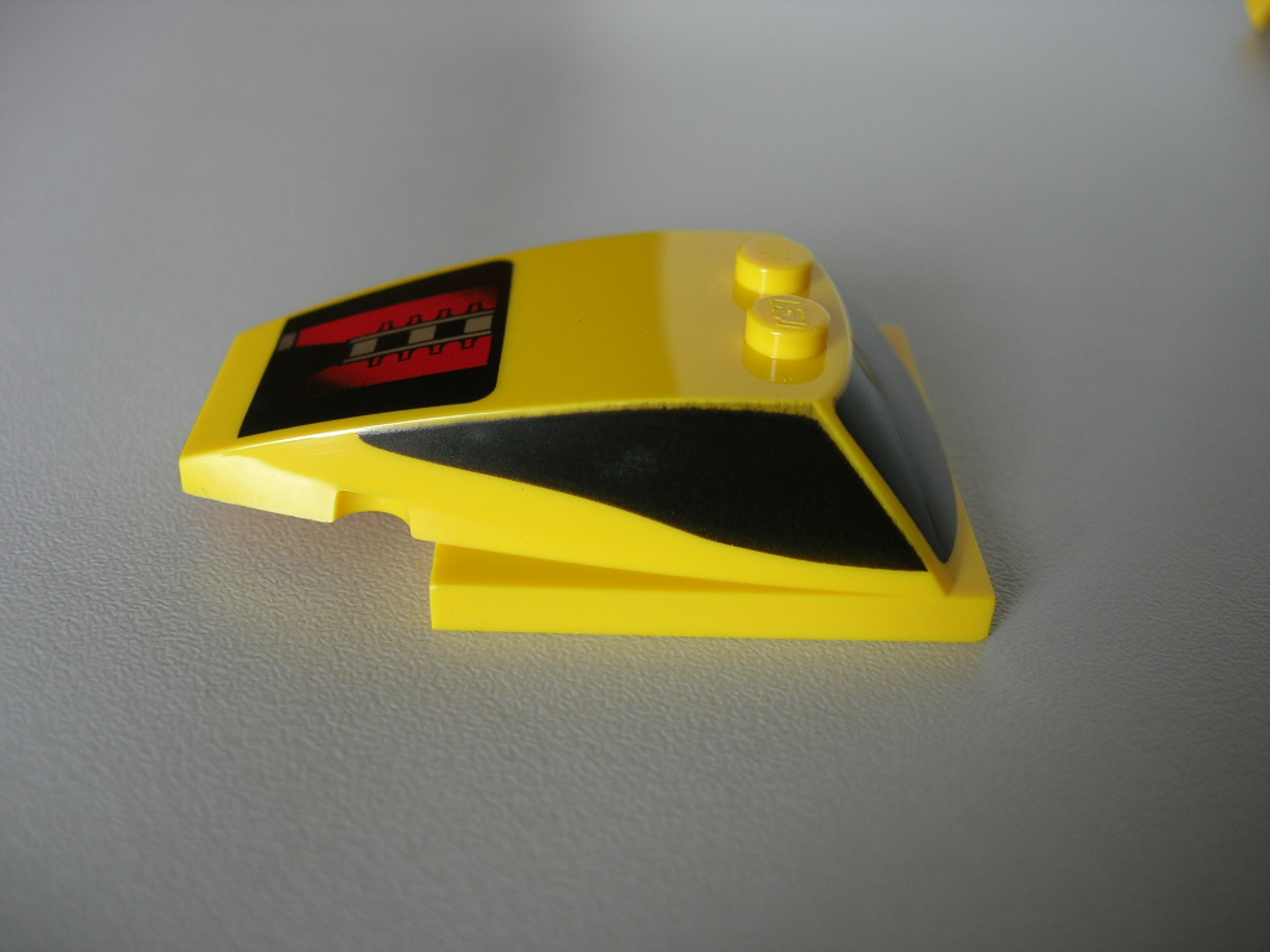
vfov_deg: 37.7
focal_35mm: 38
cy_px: 476
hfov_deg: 49.0
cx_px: 635
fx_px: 1394
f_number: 2.8
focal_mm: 7.8
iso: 64
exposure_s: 1/14.6
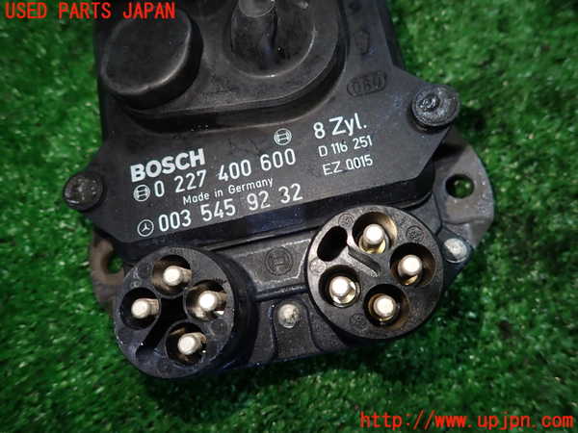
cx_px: 289
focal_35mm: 25
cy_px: 216
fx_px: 417
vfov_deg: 54.9
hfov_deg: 69.4
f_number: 2
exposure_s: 1/60
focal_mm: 4.5
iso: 160
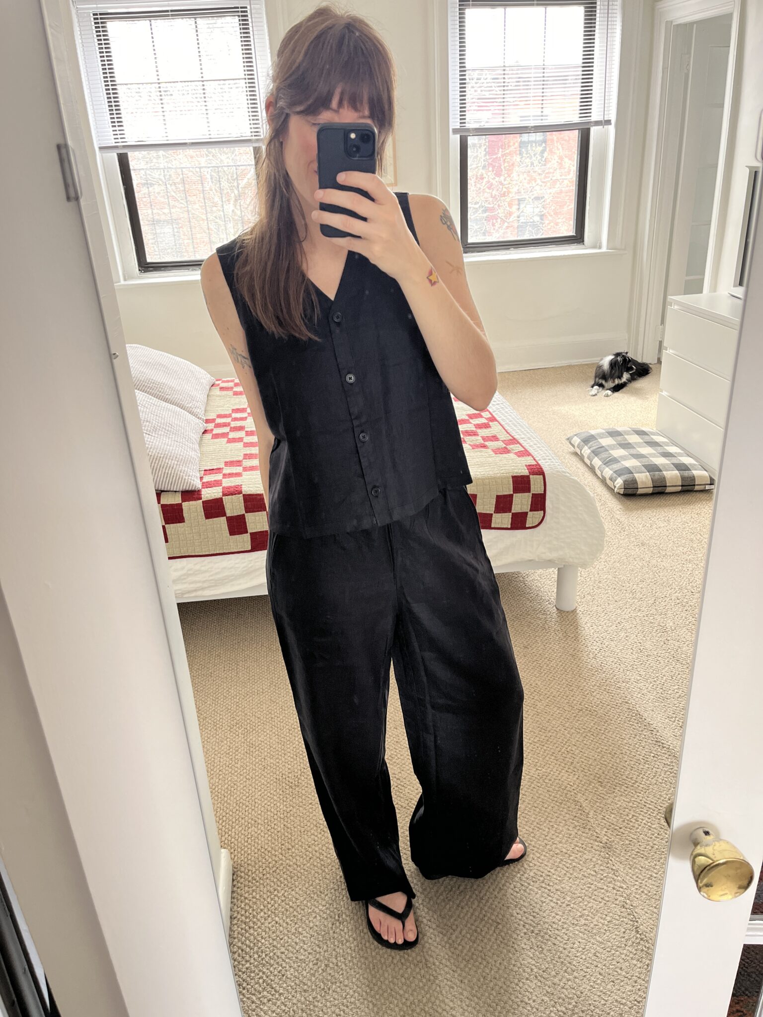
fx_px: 764
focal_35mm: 26
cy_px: 508
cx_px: 382
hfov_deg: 53.1
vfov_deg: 67.3
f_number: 1.6
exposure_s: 1/121
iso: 125
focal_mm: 5.1
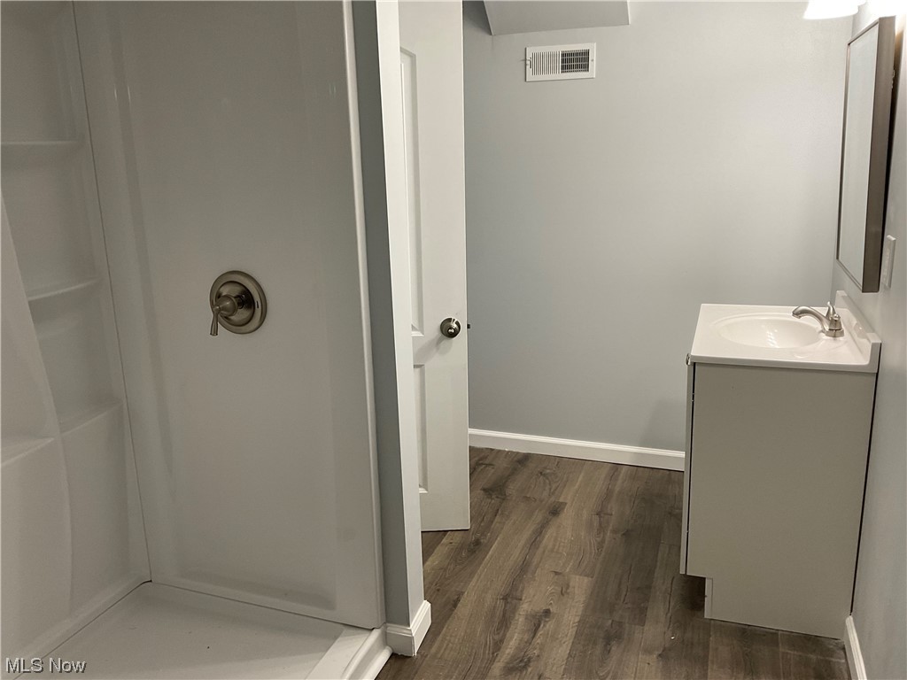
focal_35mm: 29
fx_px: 760
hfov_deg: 61.7
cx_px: 454
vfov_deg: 48.2
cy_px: 340
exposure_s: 1/60
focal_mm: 3
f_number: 1.8
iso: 50
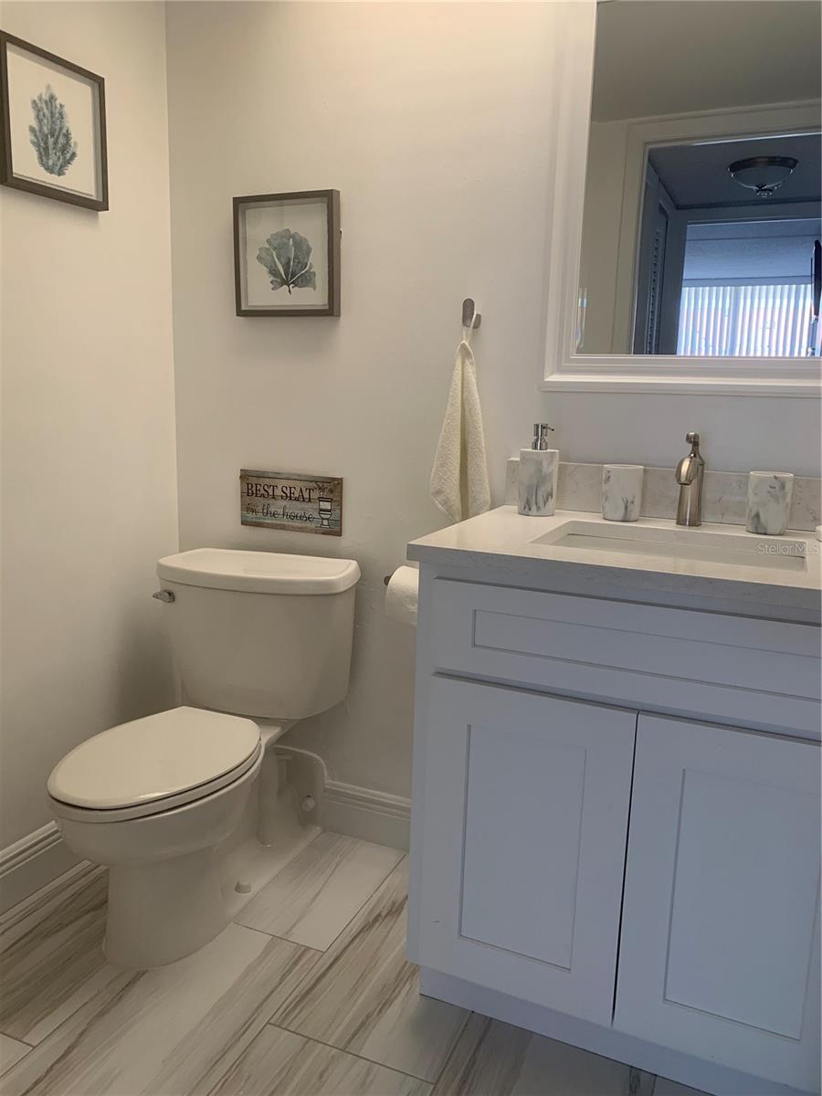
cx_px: 411
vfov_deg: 67.3
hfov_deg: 53.1
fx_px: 823
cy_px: 548
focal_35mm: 26
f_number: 1.8
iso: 80
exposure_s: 1/60
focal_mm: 4.25
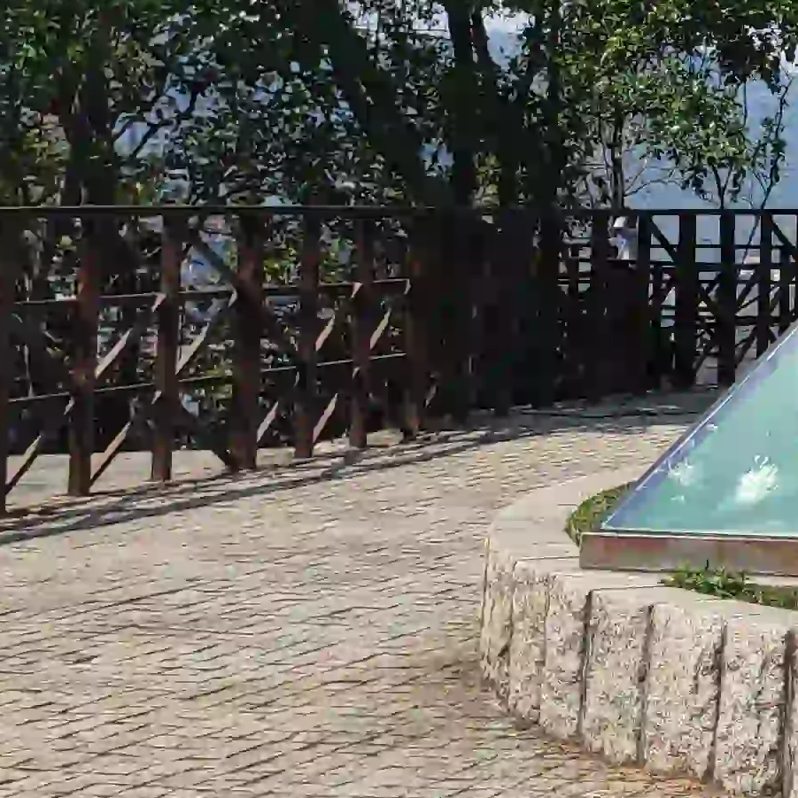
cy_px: 159
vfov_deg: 16.9
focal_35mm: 102
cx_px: 1504
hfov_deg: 14.6
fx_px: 2660
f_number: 1.75
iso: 112
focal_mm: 4.77
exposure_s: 1/1334
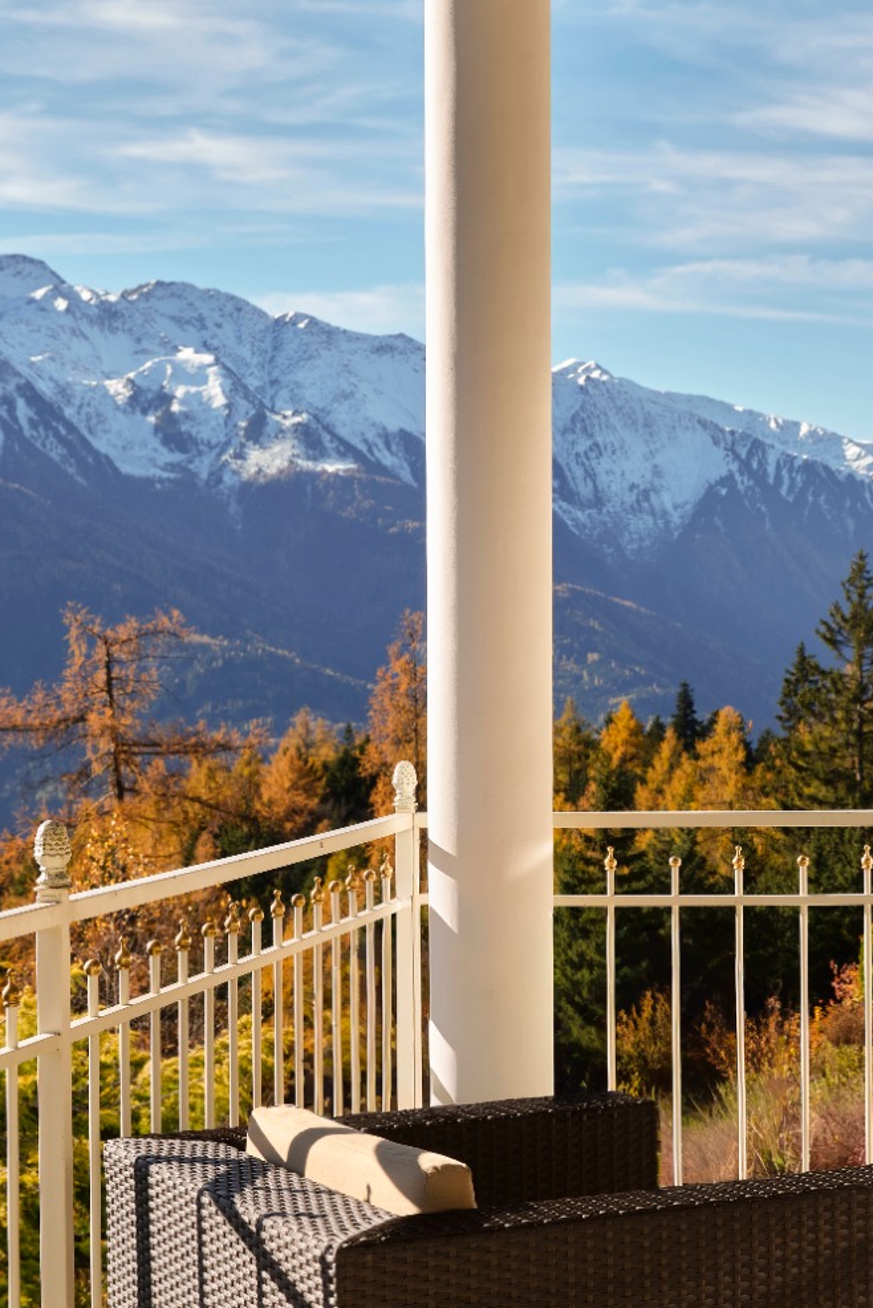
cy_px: 693
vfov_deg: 26.0
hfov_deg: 17.0
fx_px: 2835
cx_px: 914
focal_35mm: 78
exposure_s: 1/200
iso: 400
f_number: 11
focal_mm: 46.5
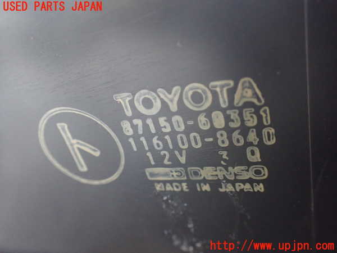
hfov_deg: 60.0
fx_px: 292
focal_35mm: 30
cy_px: 126
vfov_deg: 46.8
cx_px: 168
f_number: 2.3
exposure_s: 1/30
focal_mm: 5.4
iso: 800
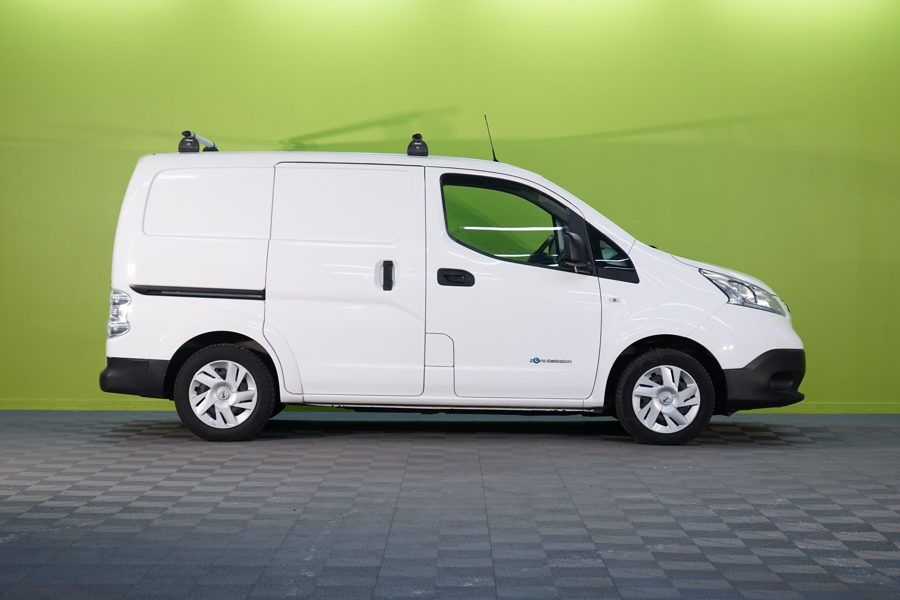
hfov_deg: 28.8
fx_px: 1750
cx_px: 450
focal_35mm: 70
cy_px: 300
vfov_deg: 19.5
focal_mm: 70
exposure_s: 1/25
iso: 640
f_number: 6.3
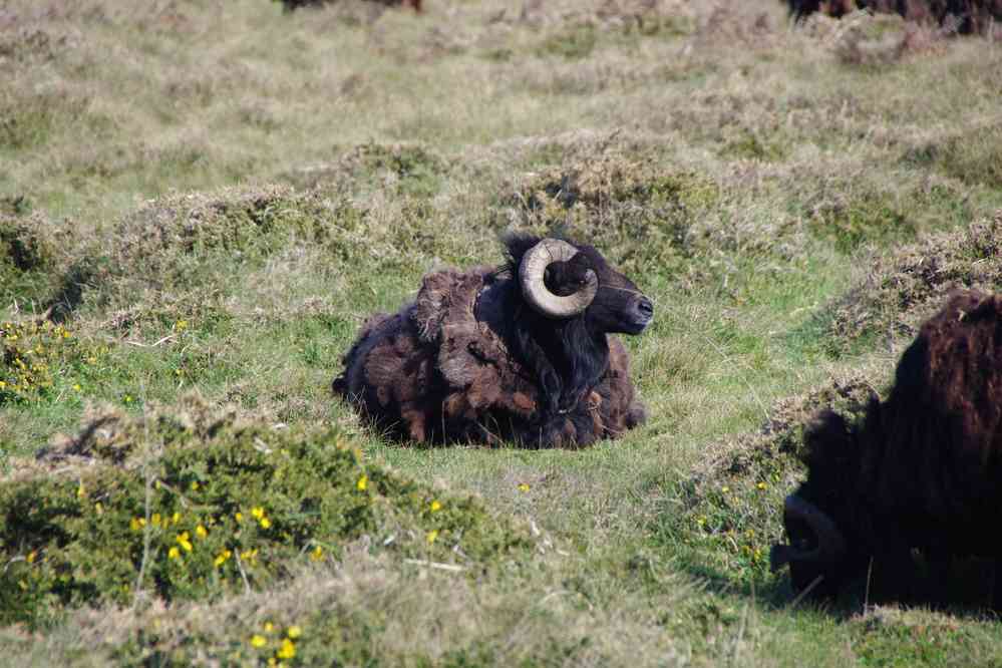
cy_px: 334
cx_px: 501
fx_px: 10437
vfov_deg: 3.7
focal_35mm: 375
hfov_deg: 5.5
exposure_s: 1/320
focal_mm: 250
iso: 800
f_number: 10
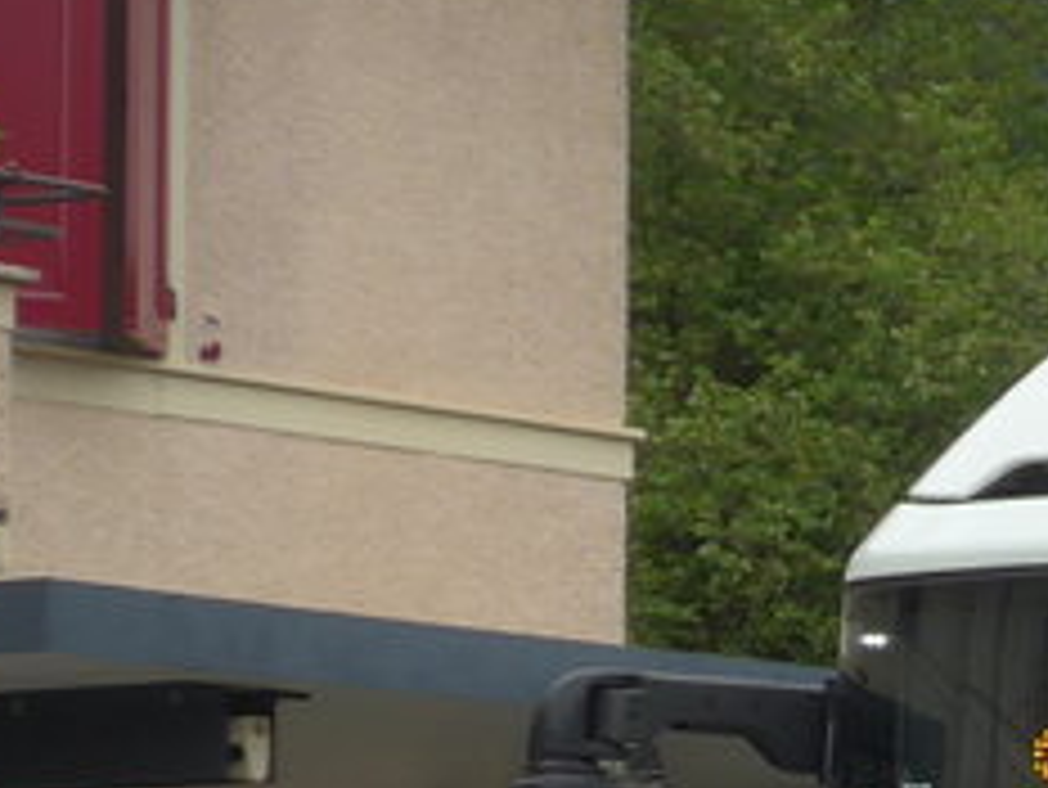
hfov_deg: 6.0
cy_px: 842
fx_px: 9663
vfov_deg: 4.7
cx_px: 2415
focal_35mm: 319
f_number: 3.7
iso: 80
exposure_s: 1/160
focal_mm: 12.7
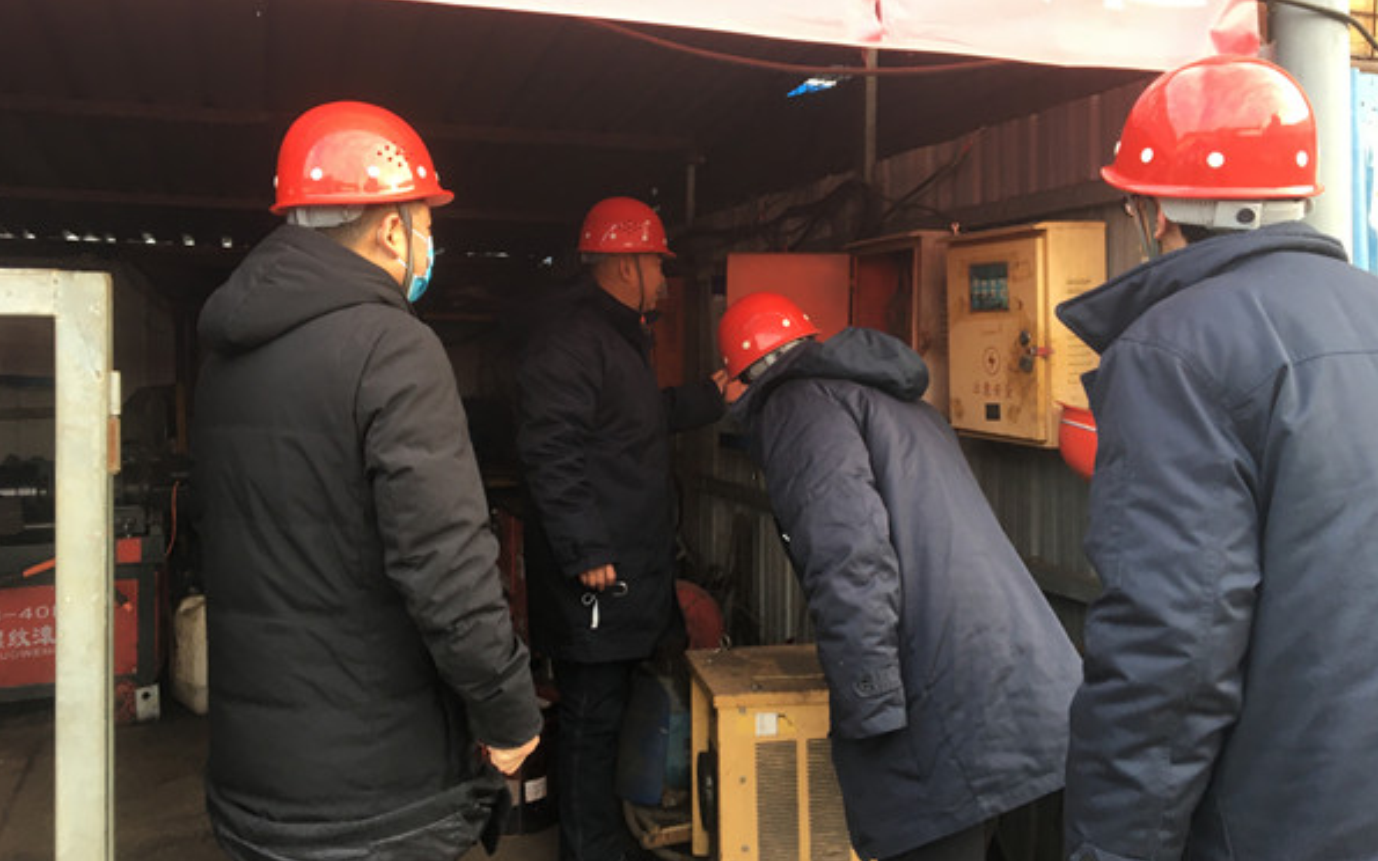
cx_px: 686
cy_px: 370
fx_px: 1164
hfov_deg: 61.2
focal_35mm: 31
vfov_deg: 40.5
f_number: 2.2
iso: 25
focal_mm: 4.15
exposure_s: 1/33
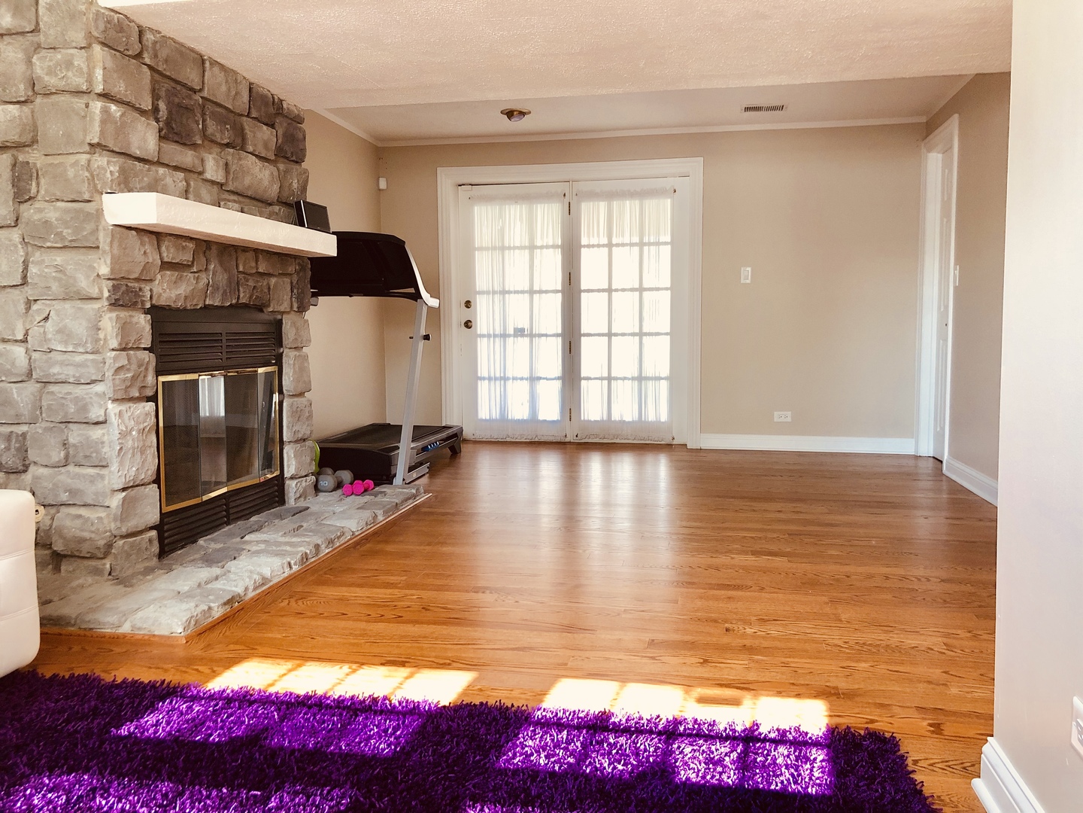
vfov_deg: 49.7
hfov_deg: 63.4
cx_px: 542
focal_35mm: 28
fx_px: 876
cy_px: 406
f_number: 1.8
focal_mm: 4
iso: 40
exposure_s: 1/24
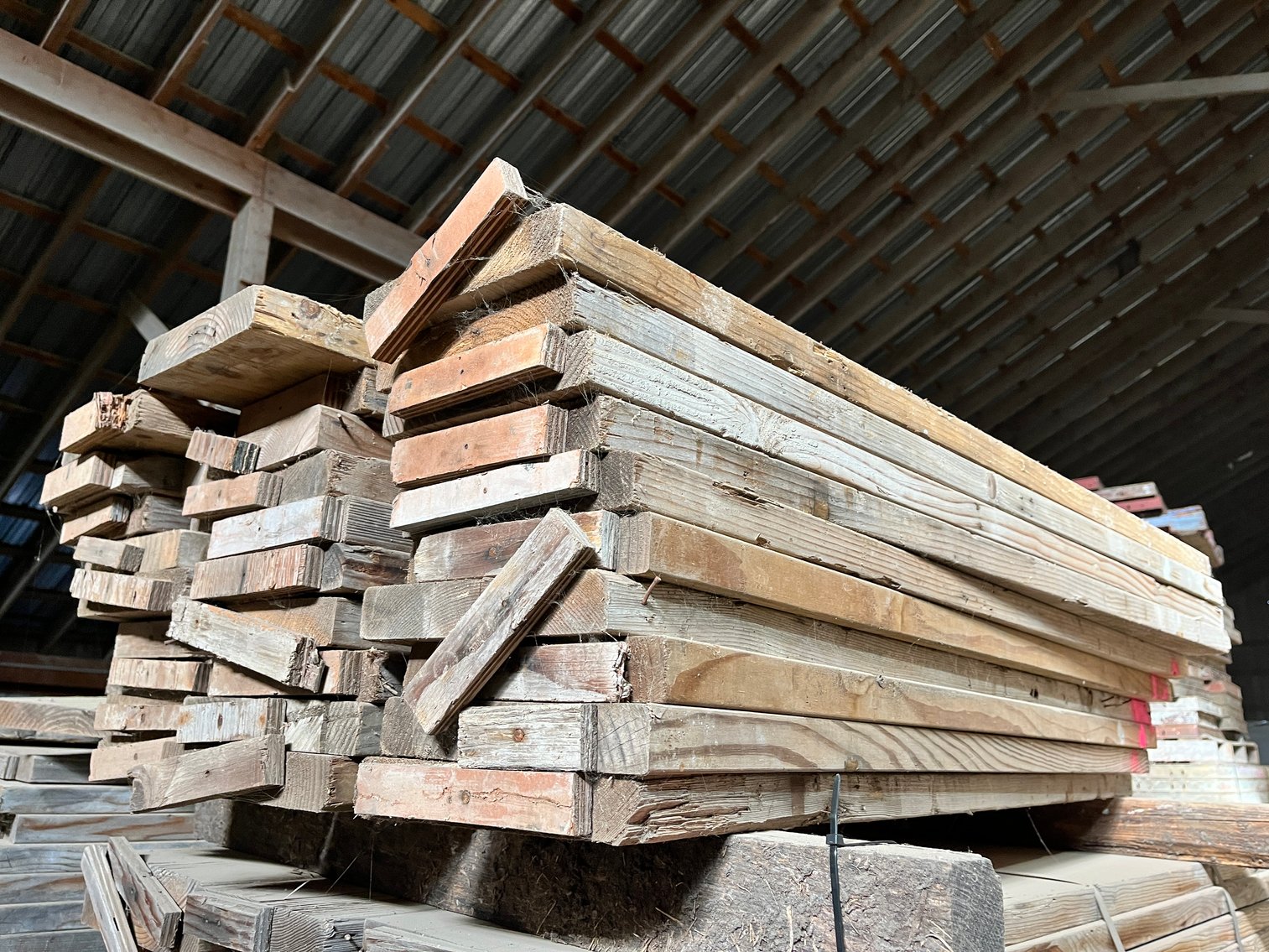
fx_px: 953
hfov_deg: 67.3
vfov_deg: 53.1
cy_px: 476
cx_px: 634
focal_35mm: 26
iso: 125
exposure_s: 1/63
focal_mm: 5.1
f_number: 1.6
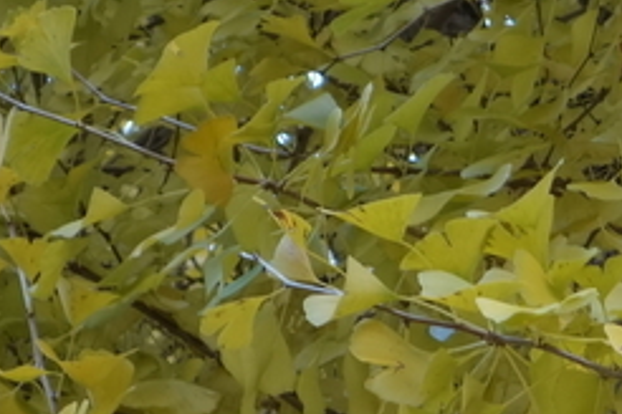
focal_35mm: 351
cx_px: 1057
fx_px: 6064
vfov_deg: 3.9
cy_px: 671
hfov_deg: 5.8
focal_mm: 26.57
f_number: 4
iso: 200
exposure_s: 1/80
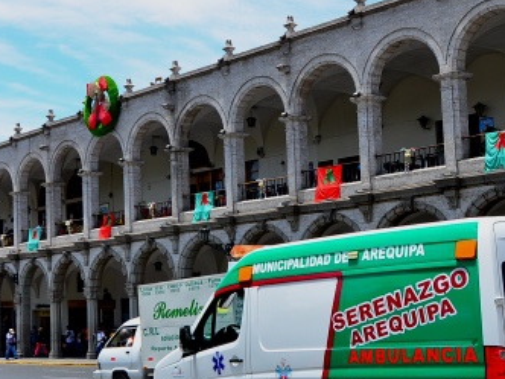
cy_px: 187
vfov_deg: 24.0
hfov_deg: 31.5
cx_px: 172
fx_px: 890
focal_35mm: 61
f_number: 5
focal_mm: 22
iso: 100
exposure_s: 1/400
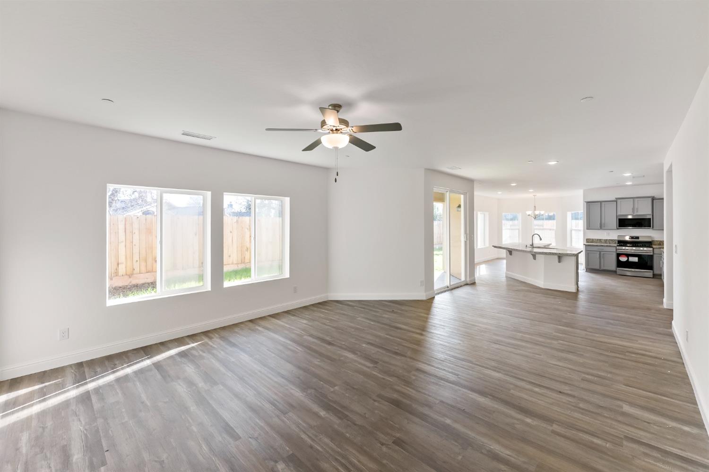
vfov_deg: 81.2
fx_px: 276
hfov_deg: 104.3
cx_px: 354
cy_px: 236
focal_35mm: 14
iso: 250
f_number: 4
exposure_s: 1/160
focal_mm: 14
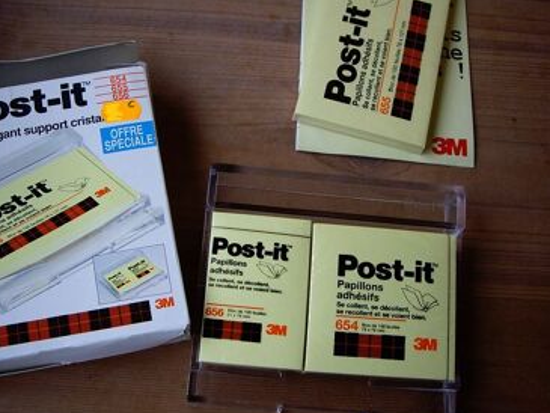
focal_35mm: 50
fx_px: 795
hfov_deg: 38.1
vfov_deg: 29.1
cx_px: 228
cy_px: 196
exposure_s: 1/60
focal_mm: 6.2
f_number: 2.7
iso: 64
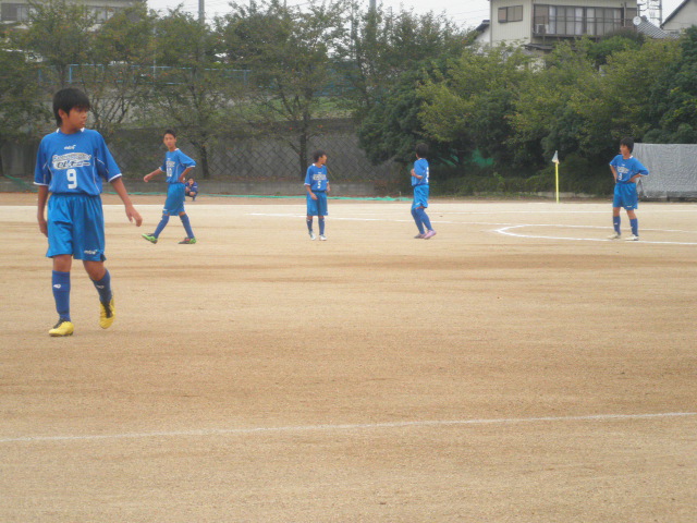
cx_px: 348
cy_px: 262
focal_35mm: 130
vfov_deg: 11.4
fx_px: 2618
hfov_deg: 15.2
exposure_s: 1/125
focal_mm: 23.5
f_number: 6.5
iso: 125
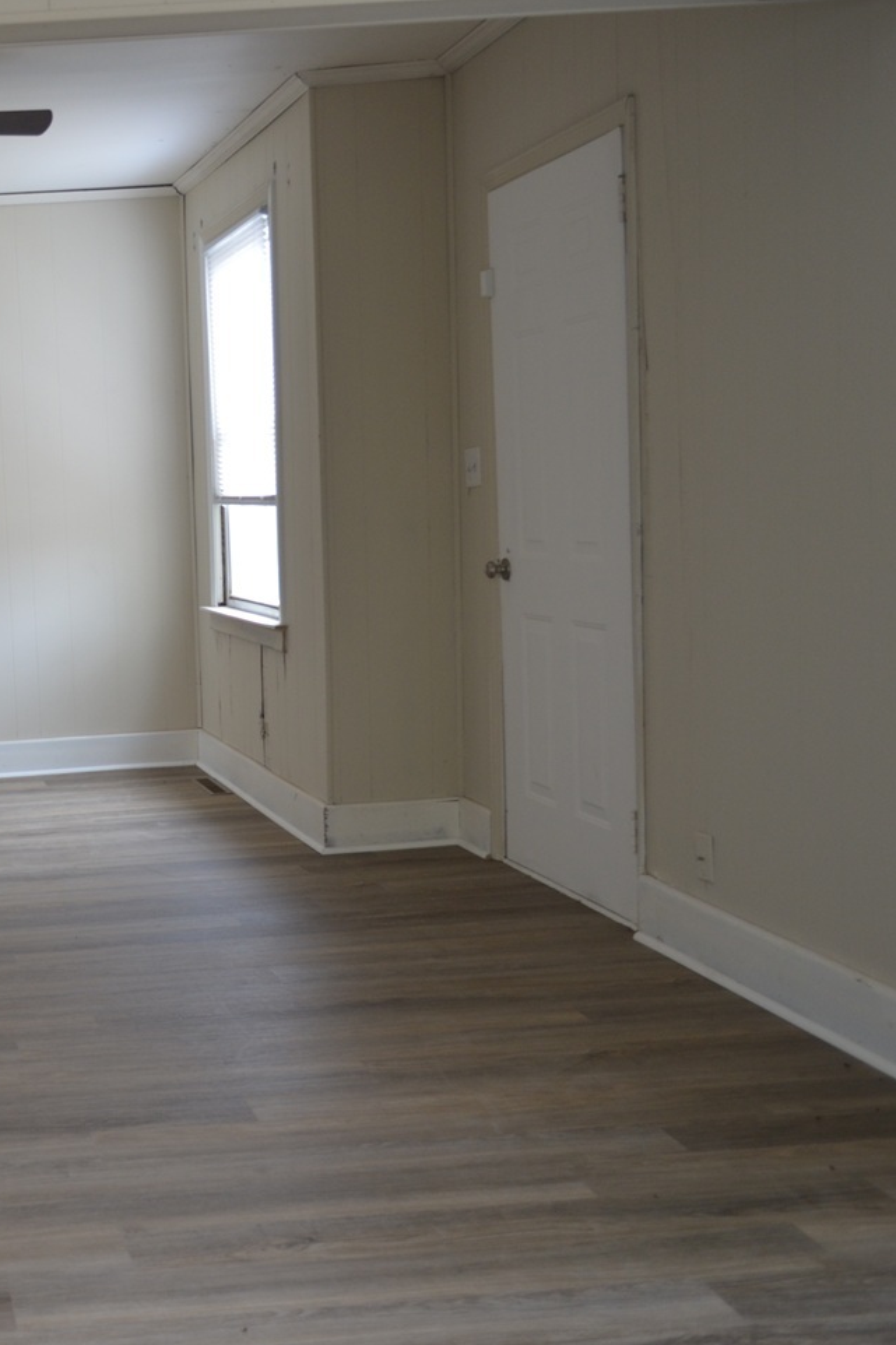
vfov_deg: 42.8
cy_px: 676
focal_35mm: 46
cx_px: -123
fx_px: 1718
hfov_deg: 26.6
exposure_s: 1/60
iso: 400
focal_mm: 20
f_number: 3.8
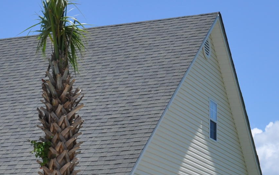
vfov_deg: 10.9
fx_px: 897
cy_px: 208
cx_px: 33
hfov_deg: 17.4
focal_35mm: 118
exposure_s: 1/400
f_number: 10
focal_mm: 22
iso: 200
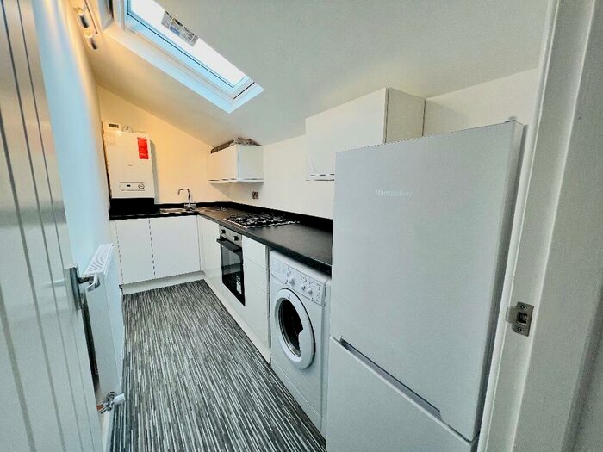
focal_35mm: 13
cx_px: 302
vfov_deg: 89.9
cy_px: 226
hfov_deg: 106.2
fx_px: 226
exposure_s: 1/100
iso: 80
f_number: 1.8
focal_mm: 1.57
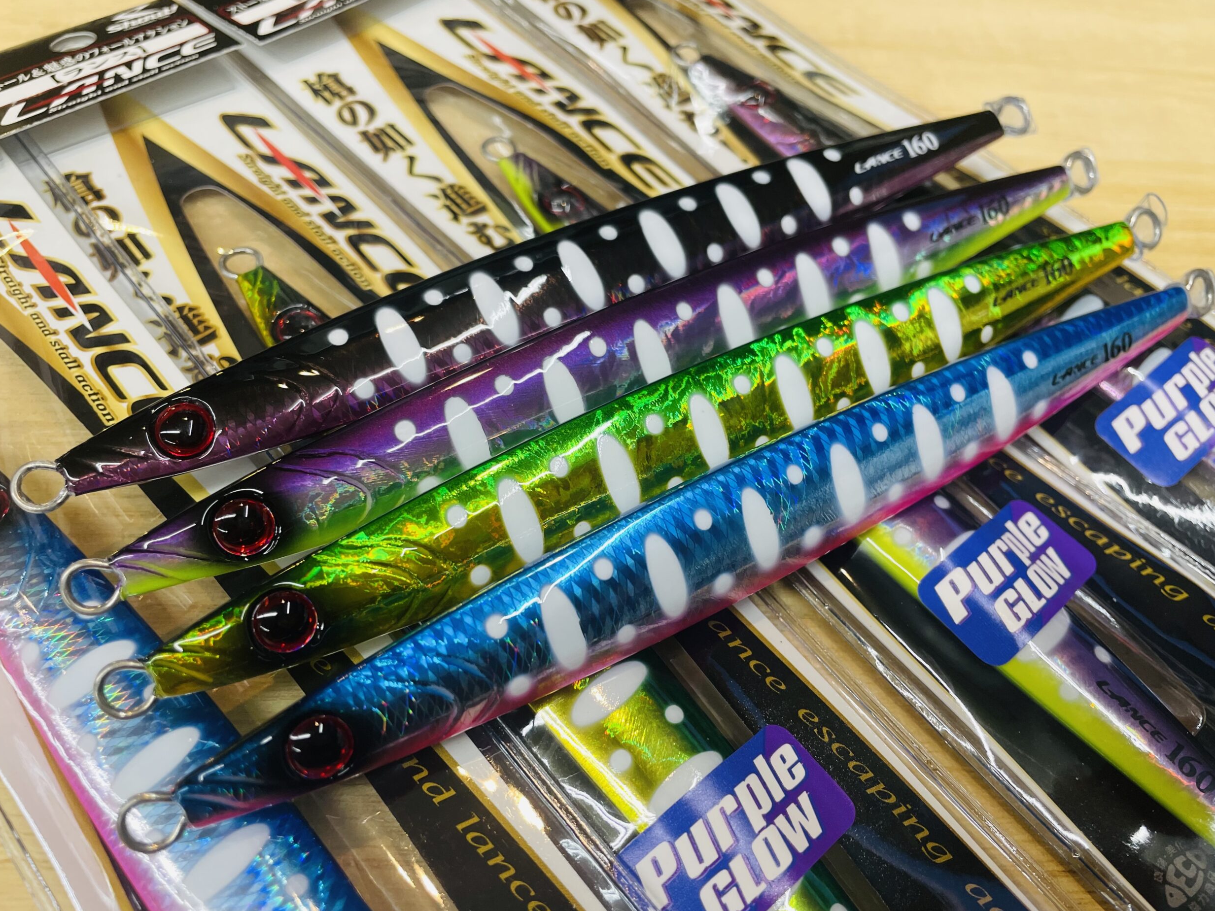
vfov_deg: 51.4
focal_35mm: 27
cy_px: 463
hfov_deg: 65.3
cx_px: 595
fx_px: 948
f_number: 1.6
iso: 100
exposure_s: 1/100
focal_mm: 4.2
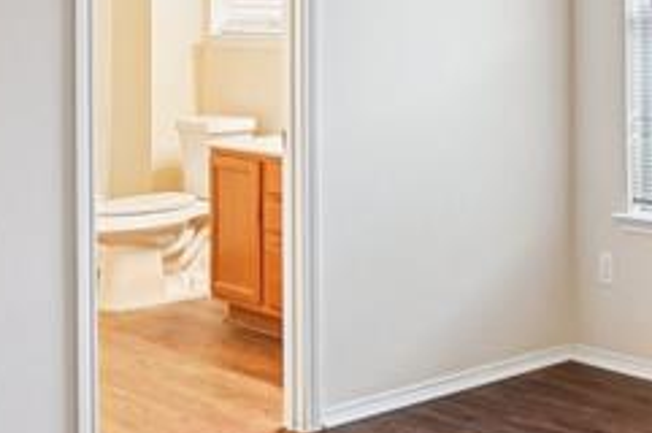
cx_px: 914
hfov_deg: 24.6
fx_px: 1230
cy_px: 11
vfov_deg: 19.4
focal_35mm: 68
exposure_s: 1/6
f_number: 7.1
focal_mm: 16
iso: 400
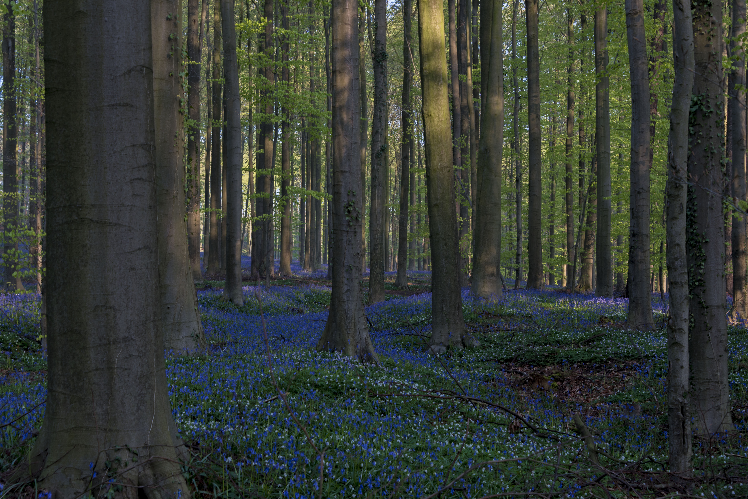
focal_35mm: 62
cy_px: 250
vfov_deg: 21.9
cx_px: 374
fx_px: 1289
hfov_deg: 32.4
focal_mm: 62
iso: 140
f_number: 9.5
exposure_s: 1/30
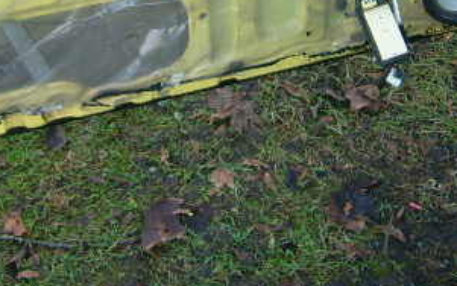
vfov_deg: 16.0
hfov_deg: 26.1
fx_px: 984
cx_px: 185
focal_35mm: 79
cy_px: -33
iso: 100
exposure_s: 1/60
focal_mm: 5.95
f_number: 2.8
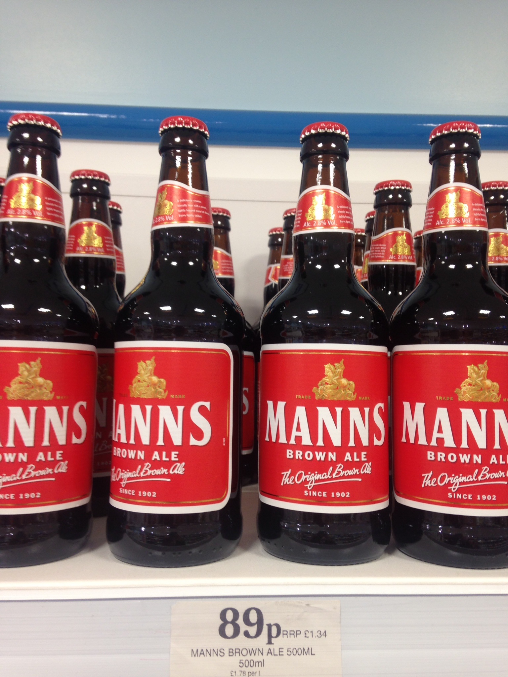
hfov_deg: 42.9
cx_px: 254
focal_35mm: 33
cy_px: 338
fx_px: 646
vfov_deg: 55.4
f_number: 2.4
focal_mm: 4.12
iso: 50
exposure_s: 1/24
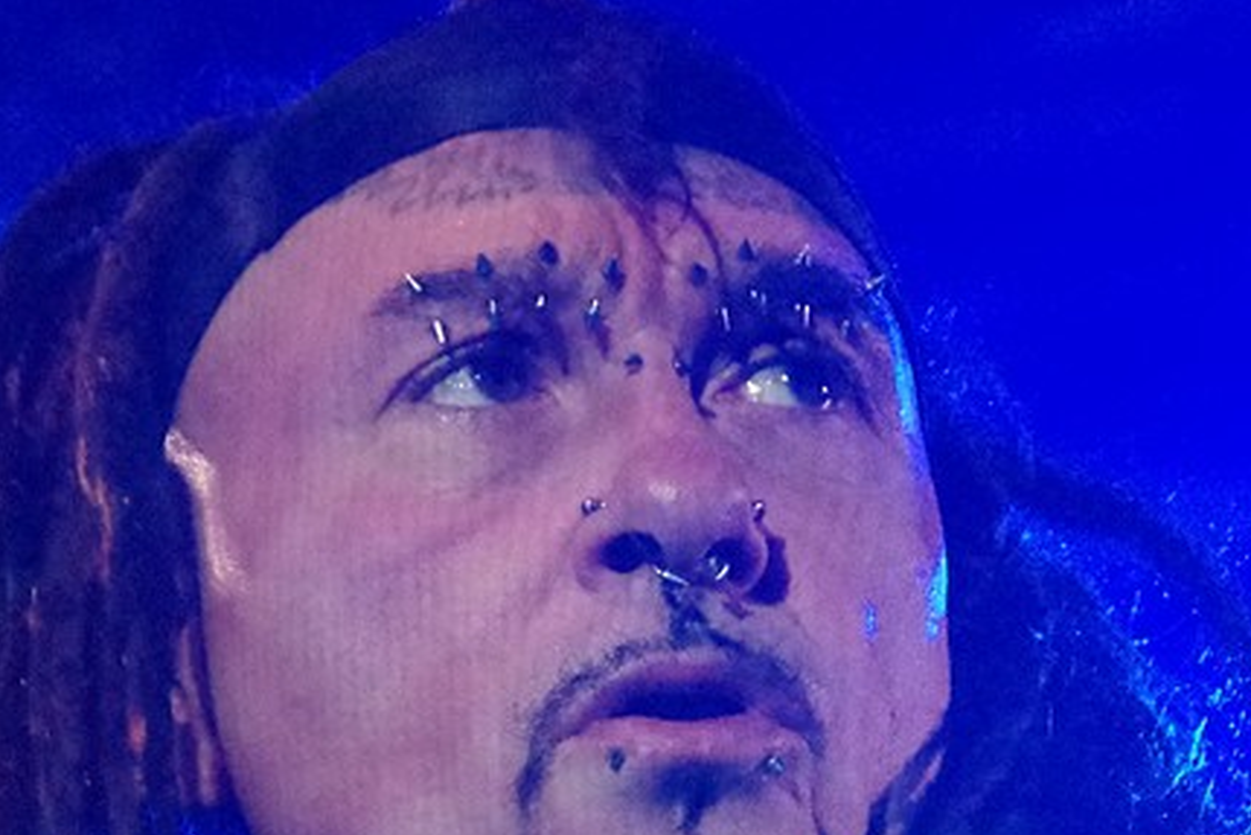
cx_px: 791
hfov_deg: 8.4
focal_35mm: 245
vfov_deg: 5.6
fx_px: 8516
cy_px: 724
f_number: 5.6
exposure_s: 1/250
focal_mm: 78
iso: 12800
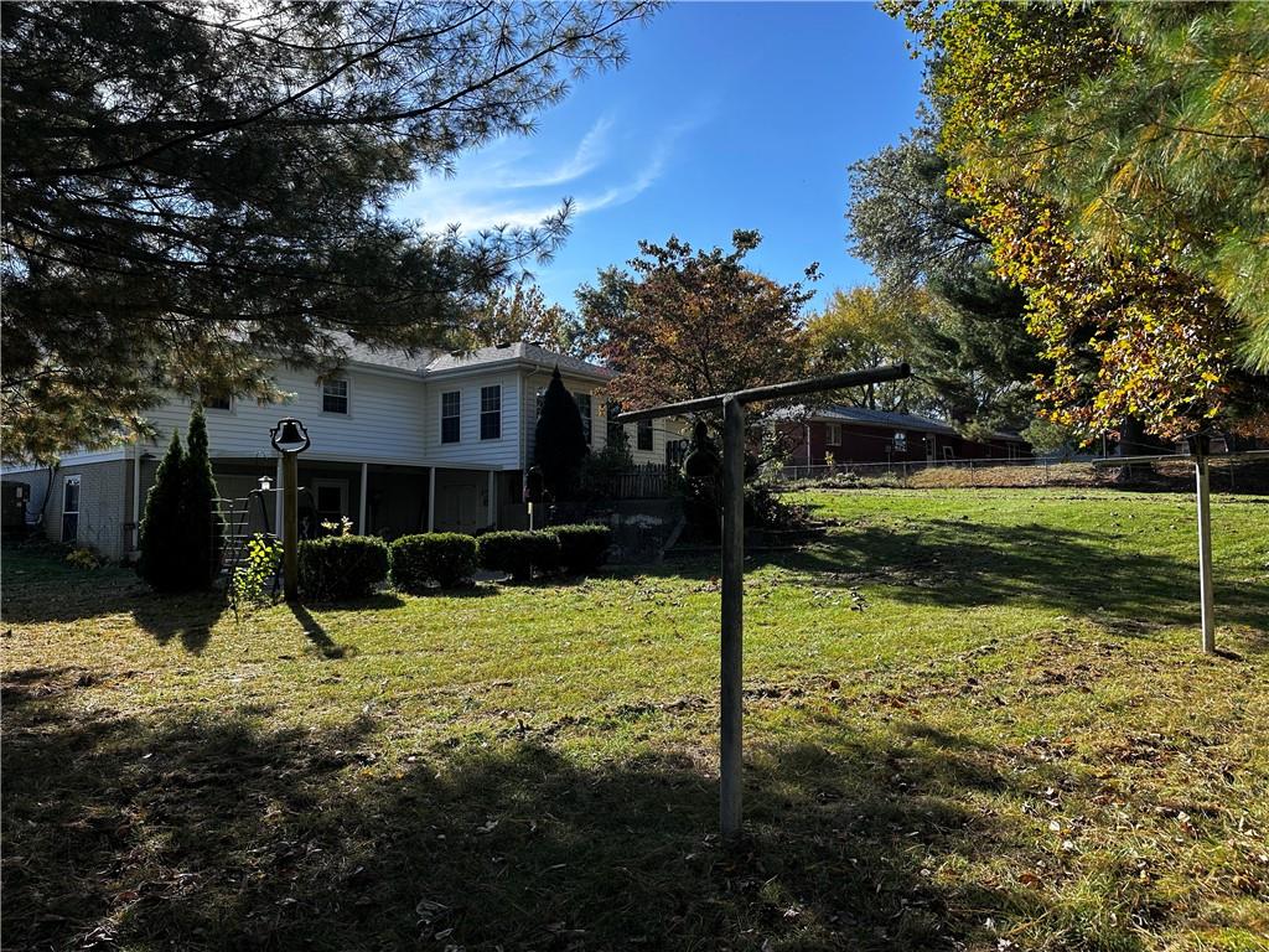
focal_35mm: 24
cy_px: 476
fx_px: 880
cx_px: 634
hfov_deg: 71.6
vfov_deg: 56.8
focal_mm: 6.86
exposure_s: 1/1812
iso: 80
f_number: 1.78
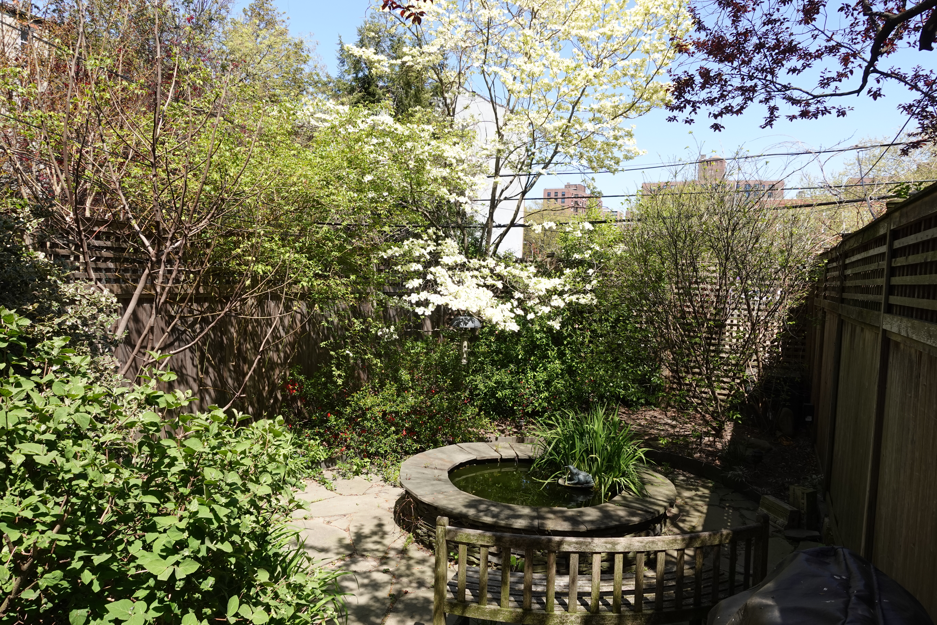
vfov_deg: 53.1
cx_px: 468
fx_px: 625
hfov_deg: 73.7
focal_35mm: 24
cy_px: 312
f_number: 4
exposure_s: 1/400
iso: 125
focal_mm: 9.4
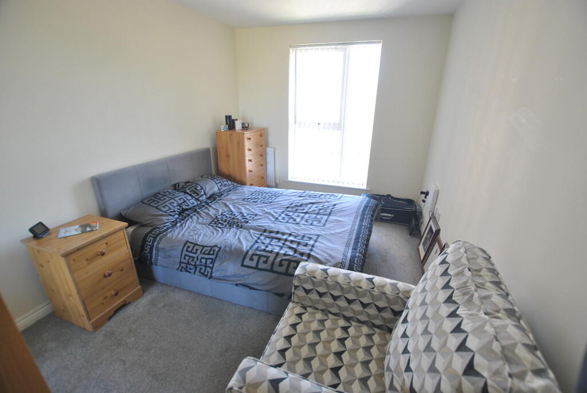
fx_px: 245
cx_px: 294
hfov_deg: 100.3
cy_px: 196
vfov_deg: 77.5
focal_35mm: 15
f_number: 3.5
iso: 280
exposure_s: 1/30
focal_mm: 10
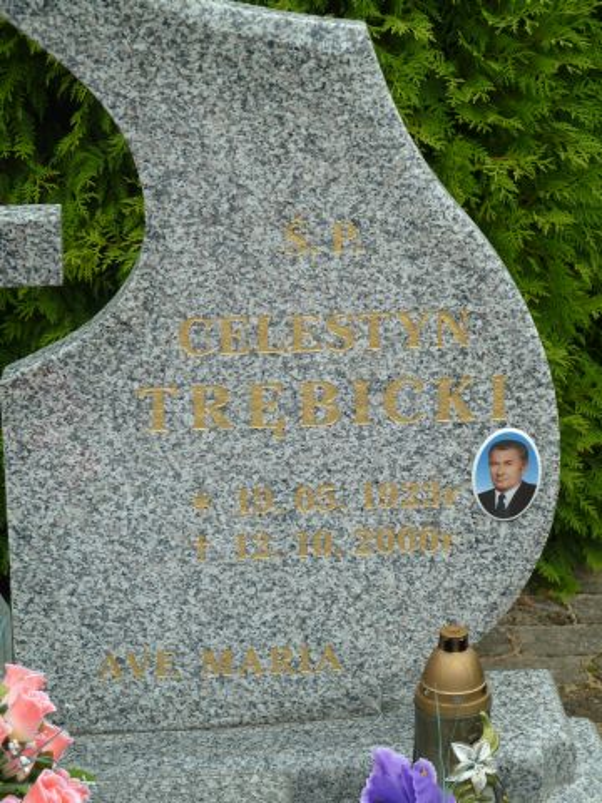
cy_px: 402
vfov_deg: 18.9
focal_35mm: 104
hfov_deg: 14.2
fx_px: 2412
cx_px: 301
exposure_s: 1/80
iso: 80
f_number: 4.3
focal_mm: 17
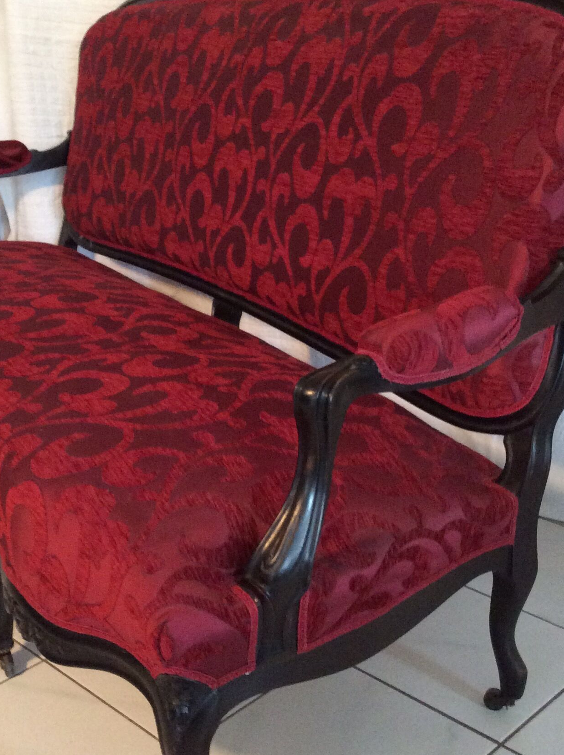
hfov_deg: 29.0
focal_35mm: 50
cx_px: 255
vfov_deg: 38.2
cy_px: 363
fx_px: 1089
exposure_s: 1/20
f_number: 2.4
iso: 250
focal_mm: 3.3
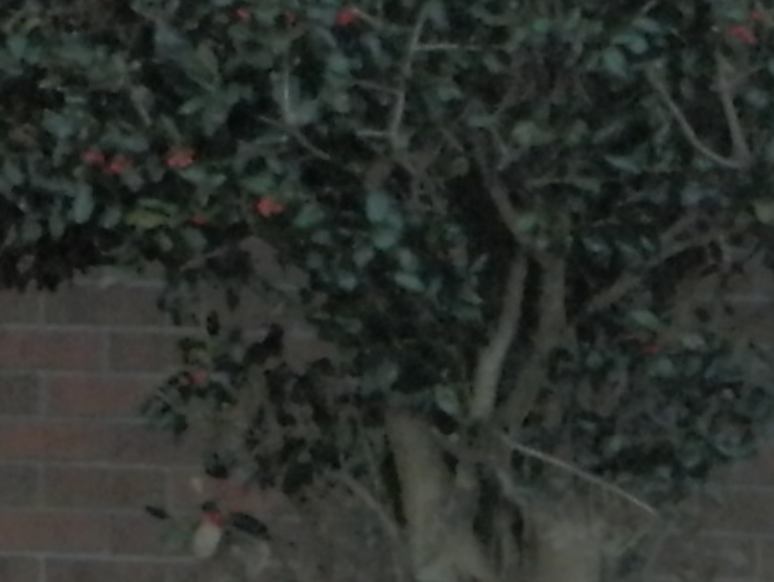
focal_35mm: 593
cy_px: -913
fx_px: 13270
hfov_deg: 3.3
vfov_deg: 2.5
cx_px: -1599
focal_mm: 14.6
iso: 160
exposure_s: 1/160
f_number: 4.2
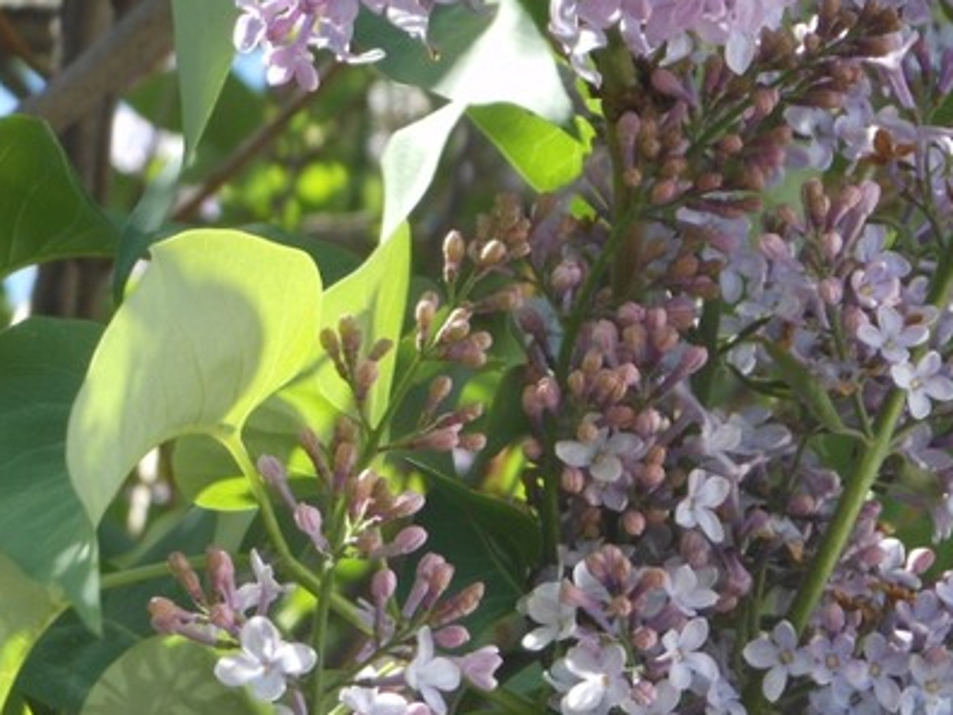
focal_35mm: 337
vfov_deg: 4.4
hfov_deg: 5.9
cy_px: 99
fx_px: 9278
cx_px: 455
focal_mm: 29.8
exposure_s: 1/125
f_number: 5.4
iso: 100
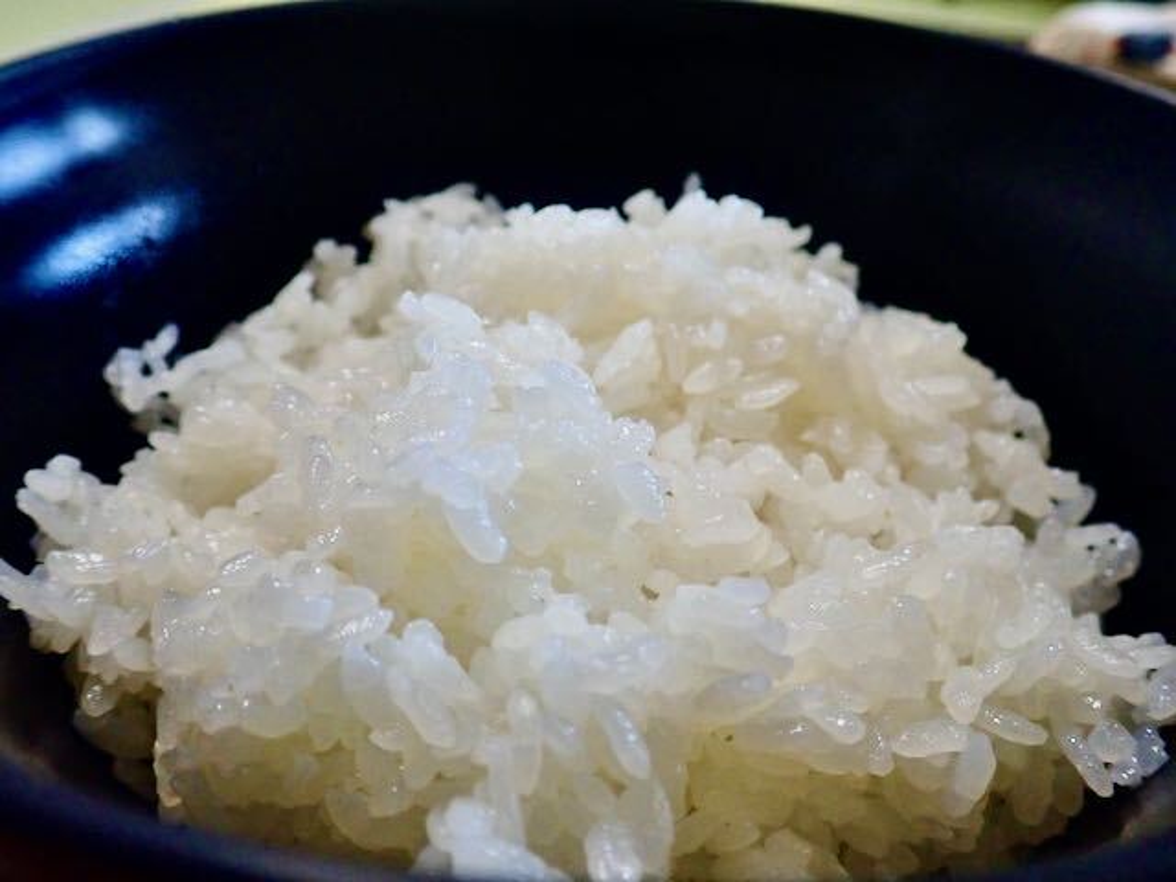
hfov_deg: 60.0
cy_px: 441
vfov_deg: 46.8
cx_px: 588
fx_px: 1019
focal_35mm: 30
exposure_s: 1/125
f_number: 2.3
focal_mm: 5.5
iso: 500
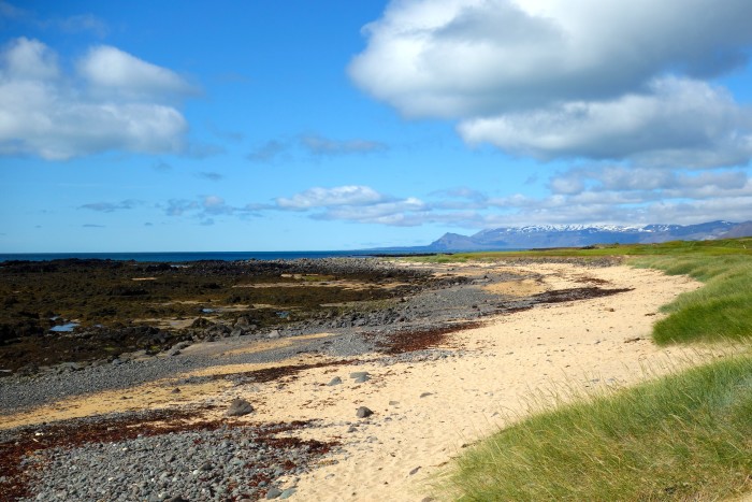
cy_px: 251
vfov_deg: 29.3
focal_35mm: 46
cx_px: 376
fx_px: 961
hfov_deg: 42.7
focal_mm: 17.18
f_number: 6.3
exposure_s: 1/800
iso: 125
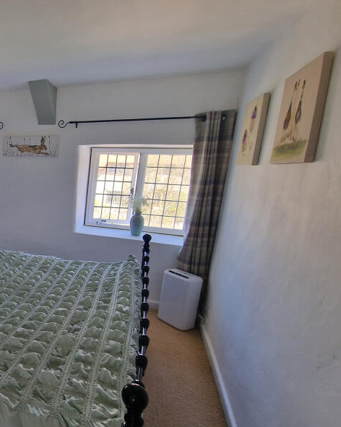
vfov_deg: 75.0
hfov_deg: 49.9
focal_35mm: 22
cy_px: 229
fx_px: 278
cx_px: -7
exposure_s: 1/60
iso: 80
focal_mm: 2.2
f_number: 2.2
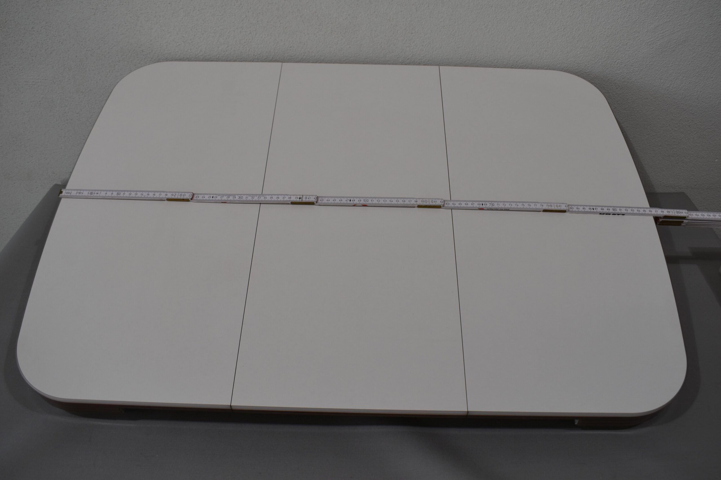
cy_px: 240
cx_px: 360
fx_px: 631
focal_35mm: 32
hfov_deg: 59.5
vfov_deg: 41.7
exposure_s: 1/160
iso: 200
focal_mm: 21
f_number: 6.3
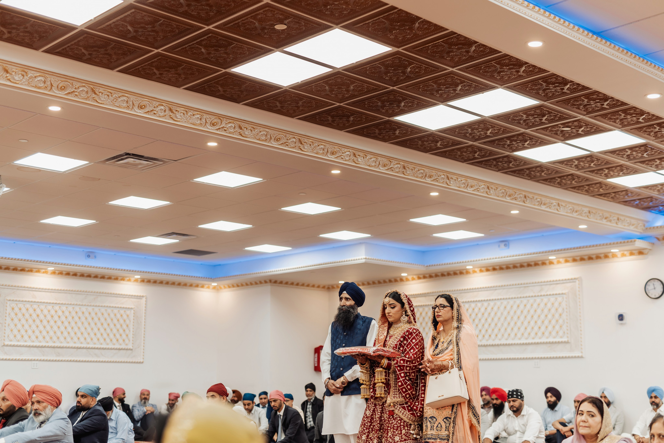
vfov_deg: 27.0
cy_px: 222
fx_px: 922
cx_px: 332
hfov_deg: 39.6
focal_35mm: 50
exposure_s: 1/200
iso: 200
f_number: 2
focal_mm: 50
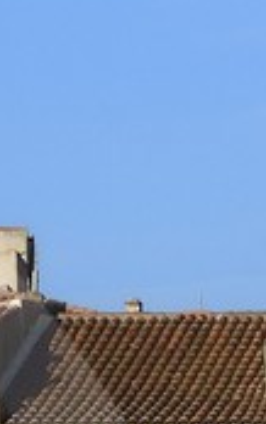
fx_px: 7585
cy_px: 933
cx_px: -747
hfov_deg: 2.0
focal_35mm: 655
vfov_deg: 3.2
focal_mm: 70
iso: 200
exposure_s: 1/500
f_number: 11
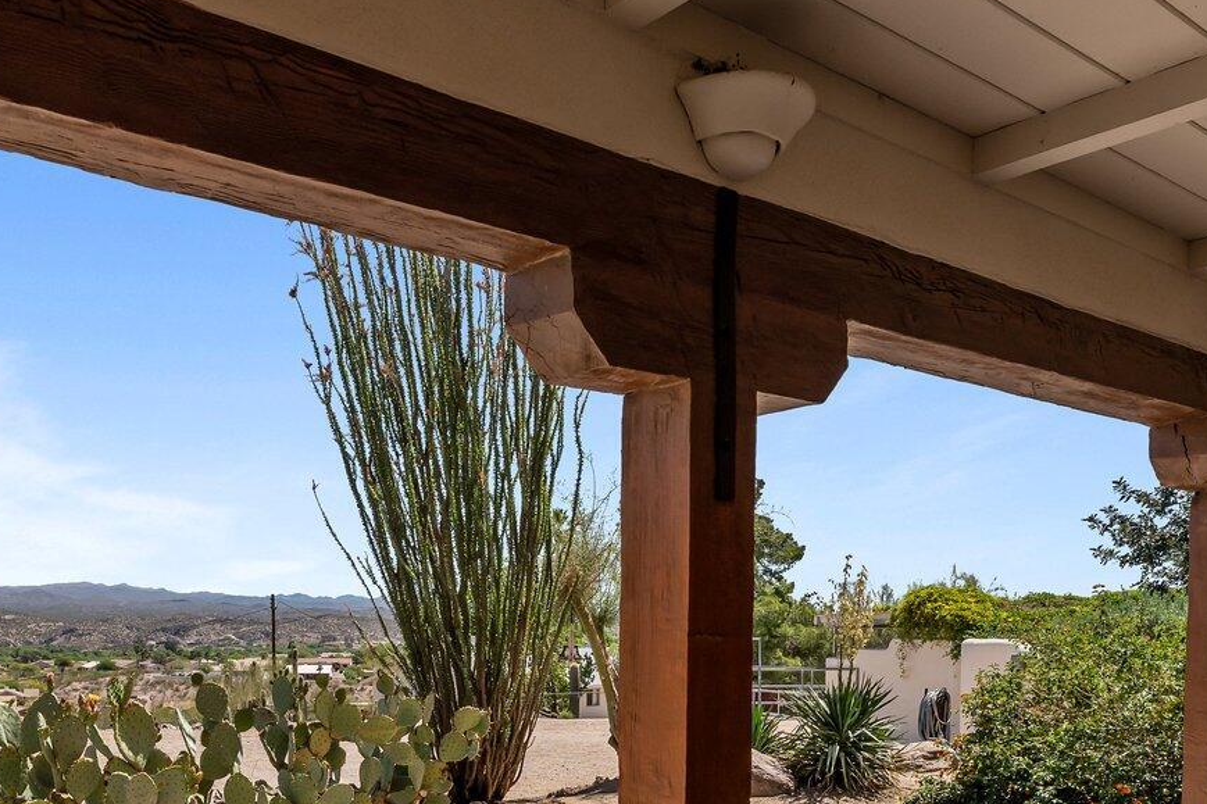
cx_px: 425
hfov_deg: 56.3
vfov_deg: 38.2
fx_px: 1106
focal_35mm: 33
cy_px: 664
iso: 400
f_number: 8
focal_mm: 14
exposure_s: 1/1600
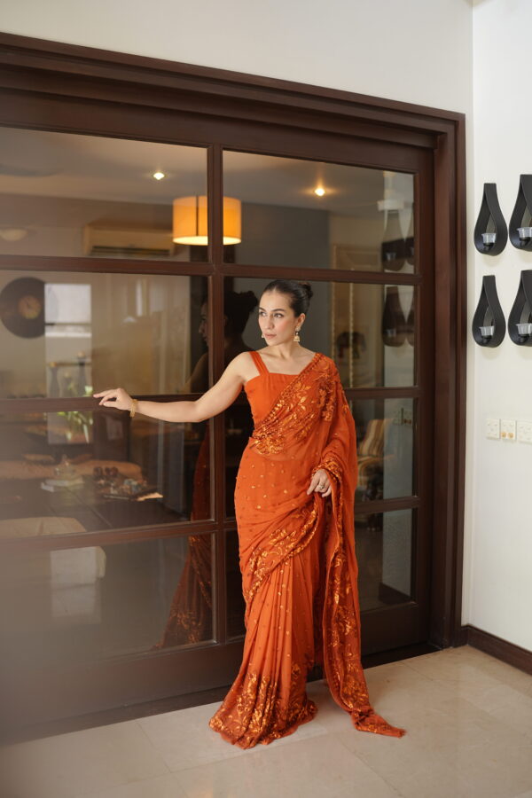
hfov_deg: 37.9
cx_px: 266
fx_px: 776
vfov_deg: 54.4
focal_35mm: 35
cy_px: 399
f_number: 1.6
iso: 160
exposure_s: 1/100
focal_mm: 35
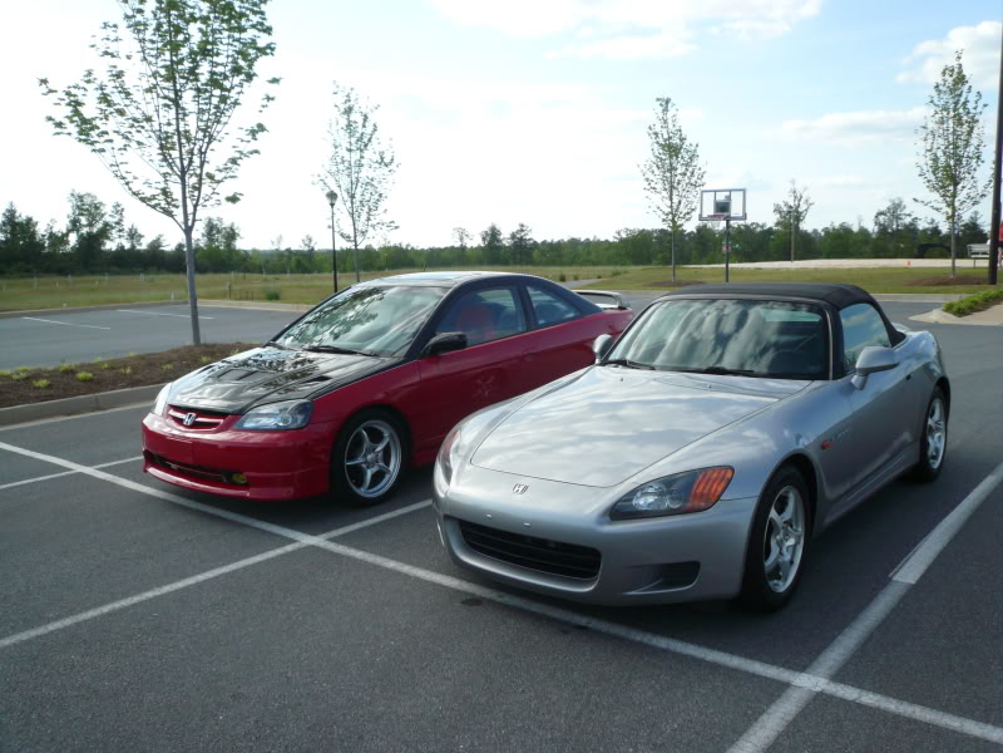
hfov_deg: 60.0
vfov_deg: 46.8
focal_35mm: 30
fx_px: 869
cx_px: 502
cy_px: 376
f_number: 2.9
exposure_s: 1/1000
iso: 100
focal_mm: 4.9
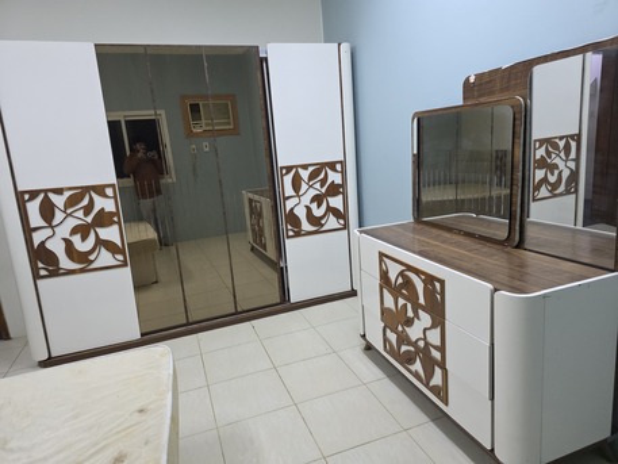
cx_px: 309
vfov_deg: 58.9
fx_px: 411
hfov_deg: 73.9
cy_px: 232
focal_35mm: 23
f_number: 1.7
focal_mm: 6.3
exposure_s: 1/120
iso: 500
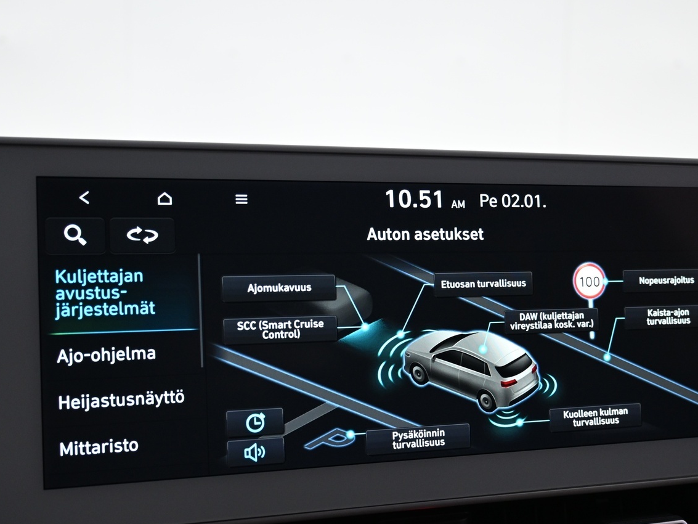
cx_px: 392
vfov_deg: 32.6
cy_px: 308
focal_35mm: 44
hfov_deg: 42.6
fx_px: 894
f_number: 4
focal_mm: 21.5
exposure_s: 1/30
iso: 720
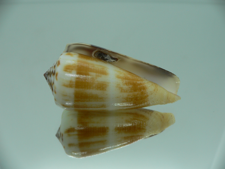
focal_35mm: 35
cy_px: 84
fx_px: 227
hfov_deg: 52.6
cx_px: 112
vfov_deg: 40.7
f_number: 2.8
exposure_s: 1/60
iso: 80
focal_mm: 4.6
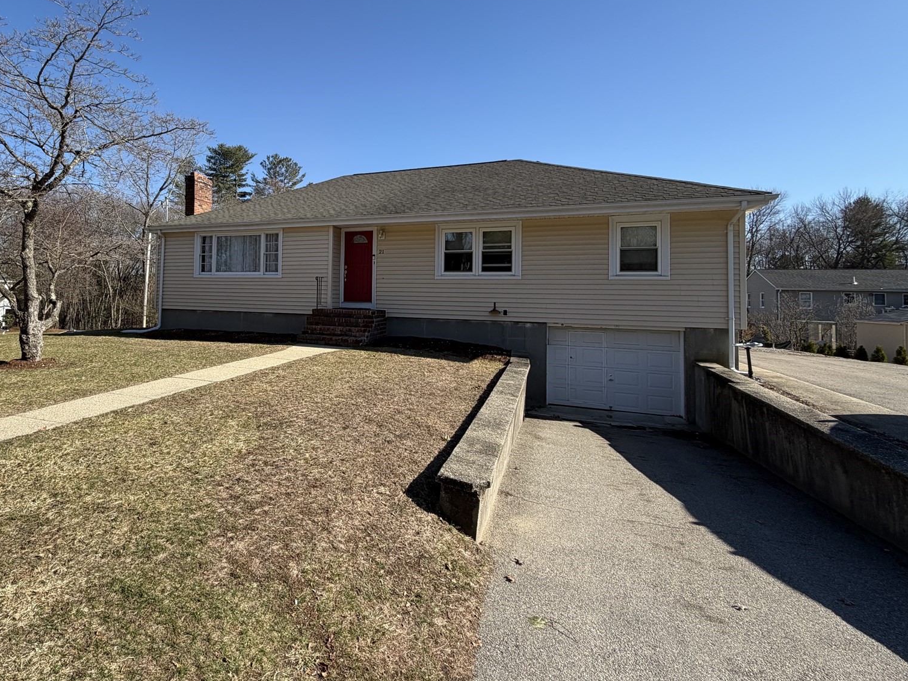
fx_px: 498
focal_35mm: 19
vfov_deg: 68.2
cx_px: 335
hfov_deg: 82.9
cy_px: 280
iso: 32
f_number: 2.2
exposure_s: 1/770
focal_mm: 2.22
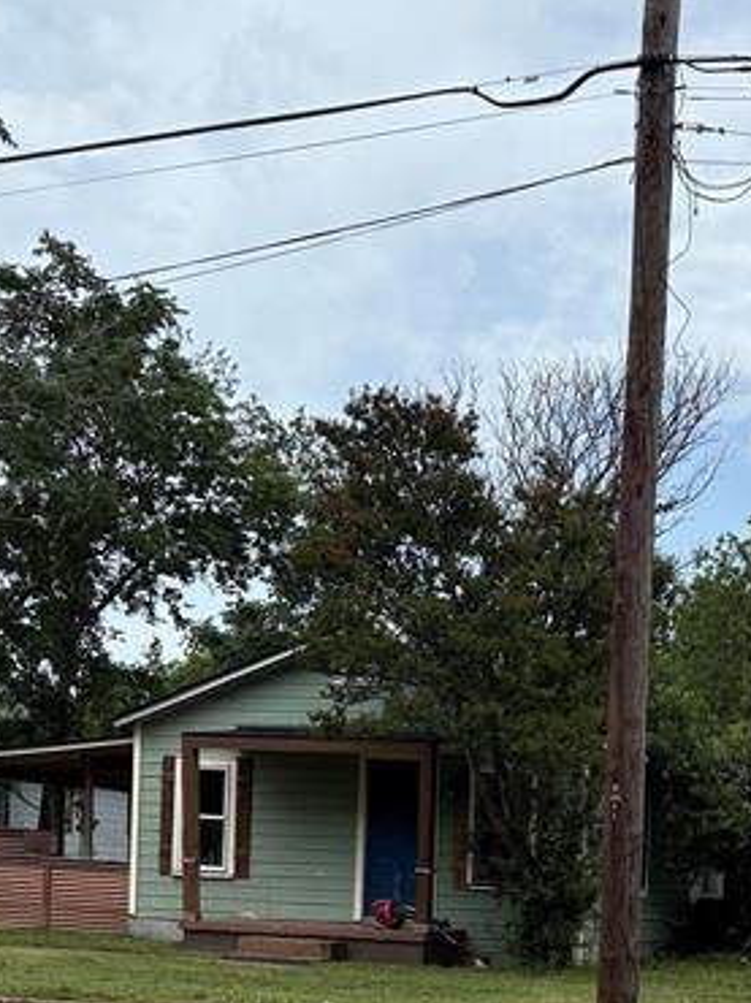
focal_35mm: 54
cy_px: 943
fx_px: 1564
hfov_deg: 25.9
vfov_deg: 33.3
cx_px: 718
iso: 50
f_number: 1.6
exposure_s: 1/3623
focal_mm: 5.96
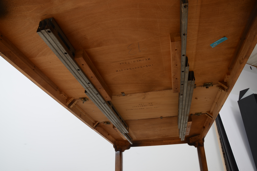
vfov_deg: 47.7
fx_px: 192
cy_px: 86
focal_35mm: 27
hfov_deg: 67.5
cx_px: 128
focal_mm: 18
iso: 125
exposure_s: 1/125
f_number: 9
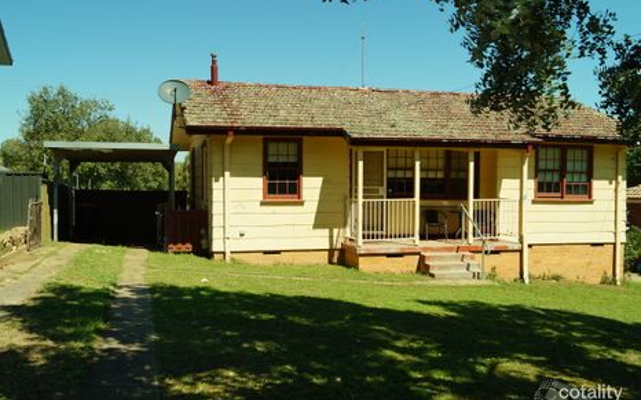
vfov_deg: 34.4
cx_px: 322
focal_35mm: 37
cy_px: 205
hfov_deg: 52.8
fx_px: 646
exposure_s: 1/400
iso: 100
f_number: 8
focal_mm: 24
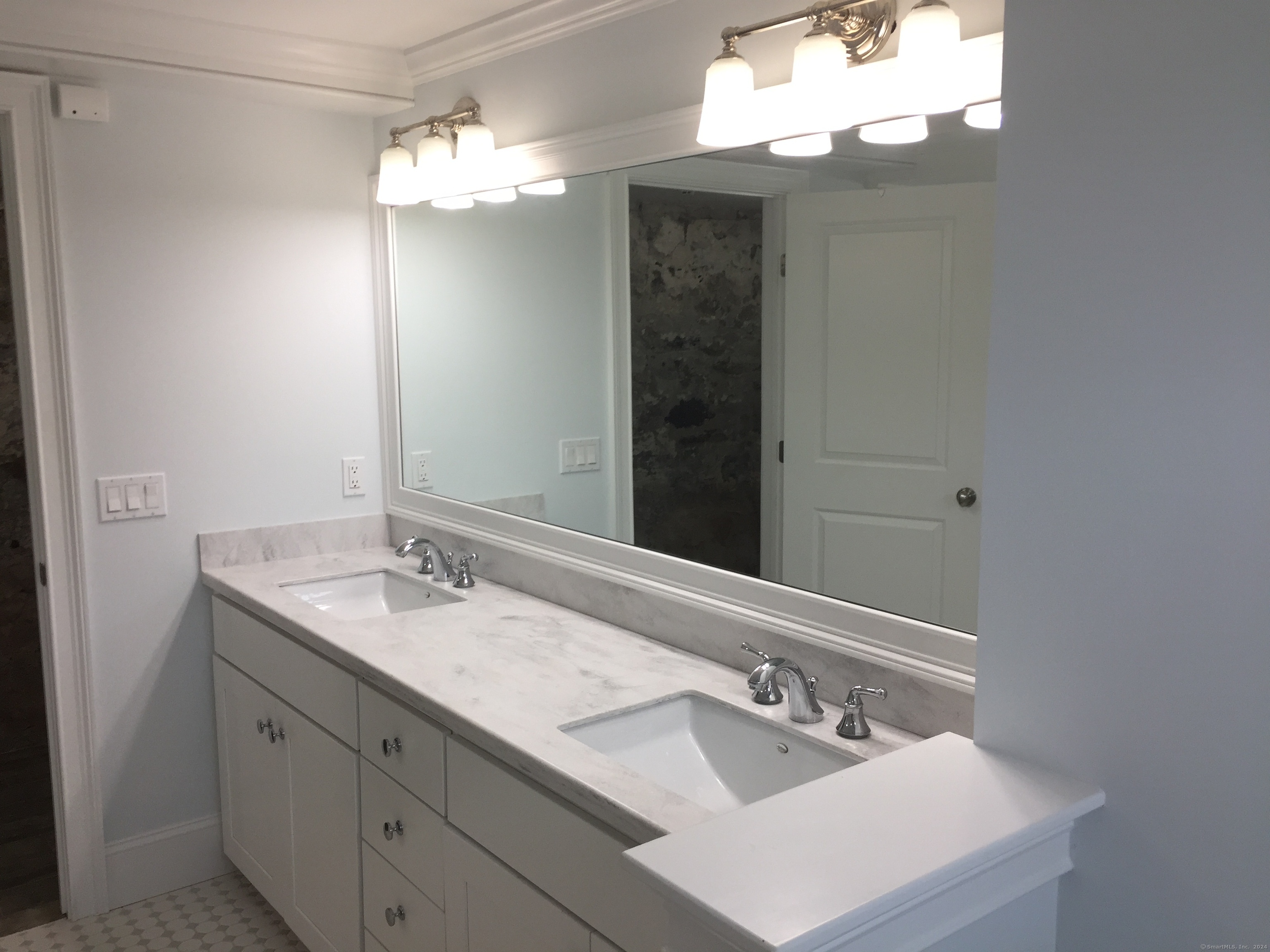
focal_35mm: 29
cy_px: 476
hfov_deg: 61.7
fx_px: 1064
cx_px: 635
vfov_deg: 48.2
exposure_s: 1/120
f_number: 2.2
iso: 50
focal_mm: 4.15
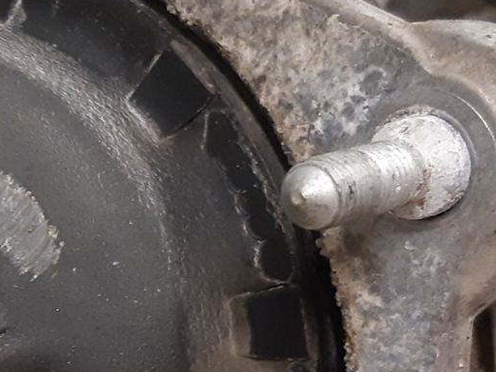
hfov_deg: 18.2
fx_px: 1490
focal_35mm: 104
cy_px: 346
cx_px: -57
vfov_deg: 14.1
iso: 320
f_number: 1.7
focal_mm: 3.93
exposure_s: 1/50
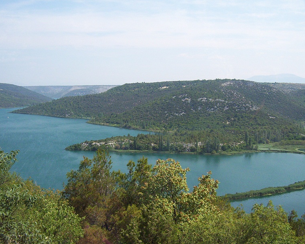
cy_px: 123
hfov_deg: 44.8
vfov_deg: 36.5
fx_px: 370
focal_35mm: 41
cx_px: 147
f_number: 3.84
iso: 100
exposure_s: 1/1040
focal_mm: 5.26
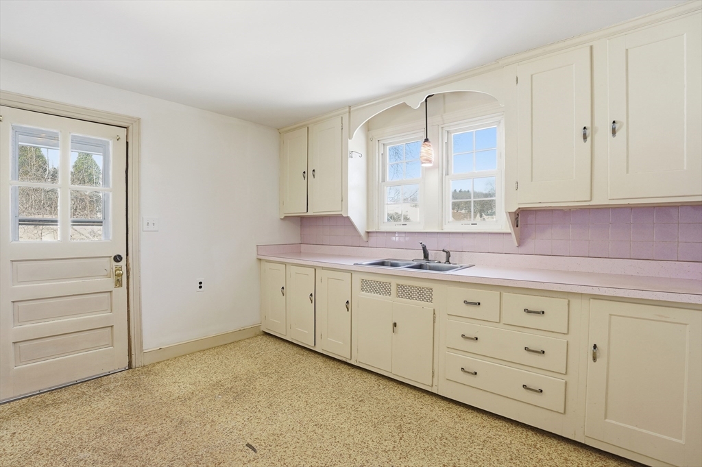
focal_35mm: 16
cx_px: 351
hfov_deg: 96.8
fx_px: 312
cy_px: 234
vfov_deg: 73.7
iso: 800
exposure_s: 1/160
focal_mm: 16
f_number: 8
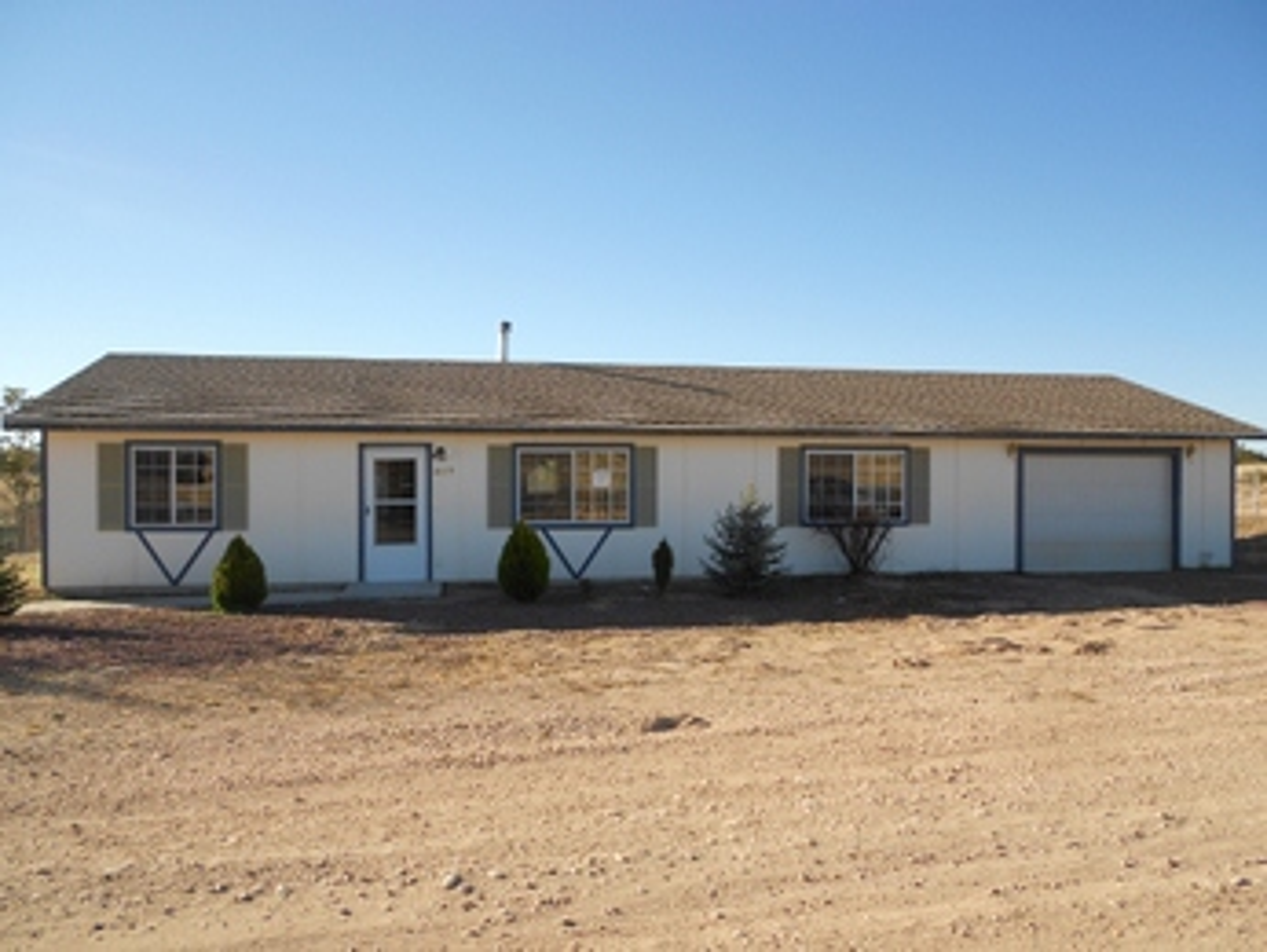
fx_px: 952
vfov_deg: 53.1
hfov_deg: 67.3
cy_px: 476
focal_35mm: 26
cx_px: 634
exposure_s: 1/640
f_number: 3.2
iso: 80
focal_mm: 4.6
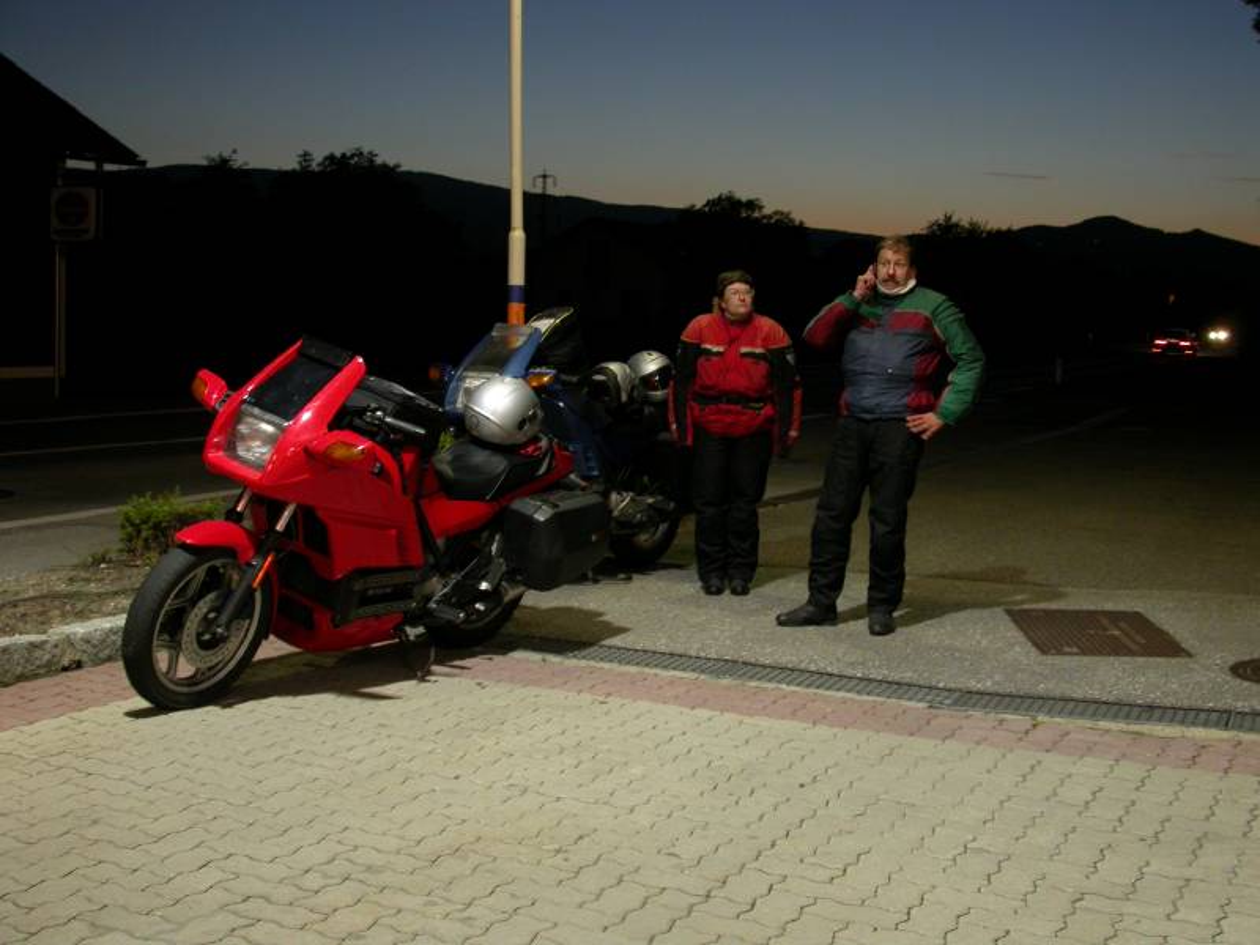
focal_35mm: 44
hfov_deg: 42.9
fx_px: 1602
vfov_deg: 32.9
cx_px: 630
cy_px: 472
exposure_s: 1/4.5
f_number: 2.7
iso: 173
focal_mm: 9.1
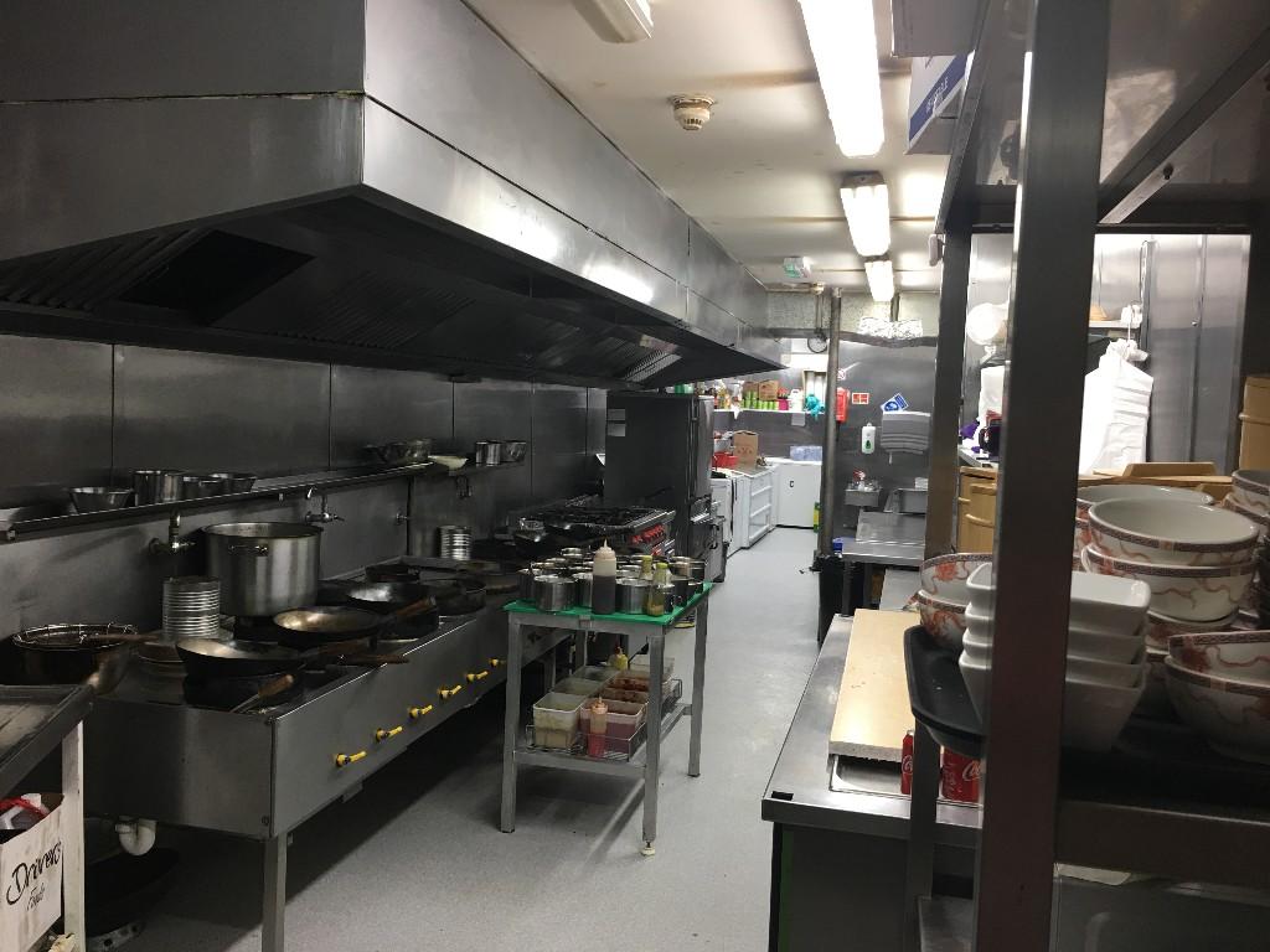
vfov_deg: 48.2
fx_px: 1064
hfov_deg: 61.7
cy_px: 476
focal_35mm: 29
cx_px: 635
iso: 32
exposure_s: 1/17
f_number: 2.2
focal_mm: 4.15
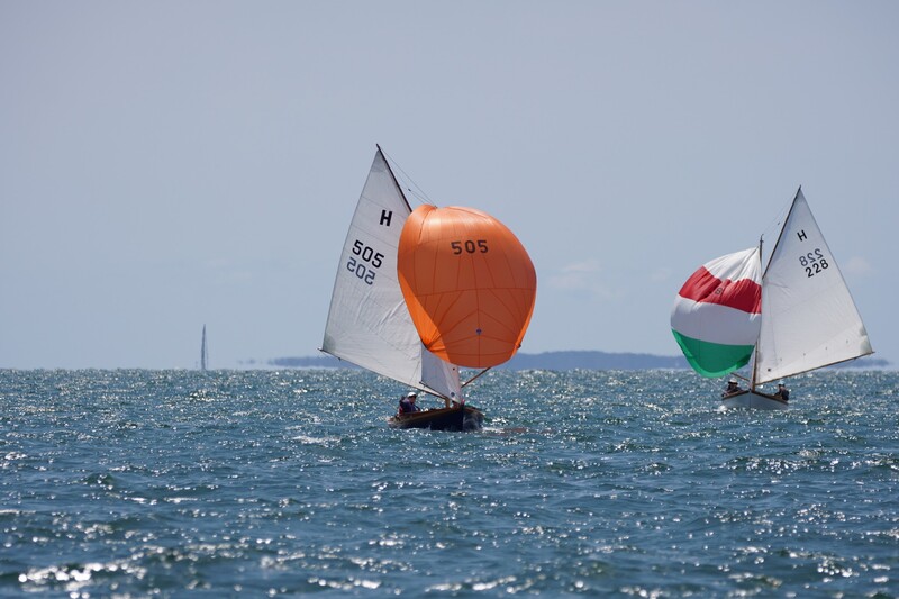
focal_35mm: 424
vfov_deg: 3.2
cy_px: 300
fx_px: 10598
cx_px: 450
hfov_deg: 4.9
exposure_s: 1/1600
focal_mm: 283
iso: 160
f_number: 5.6
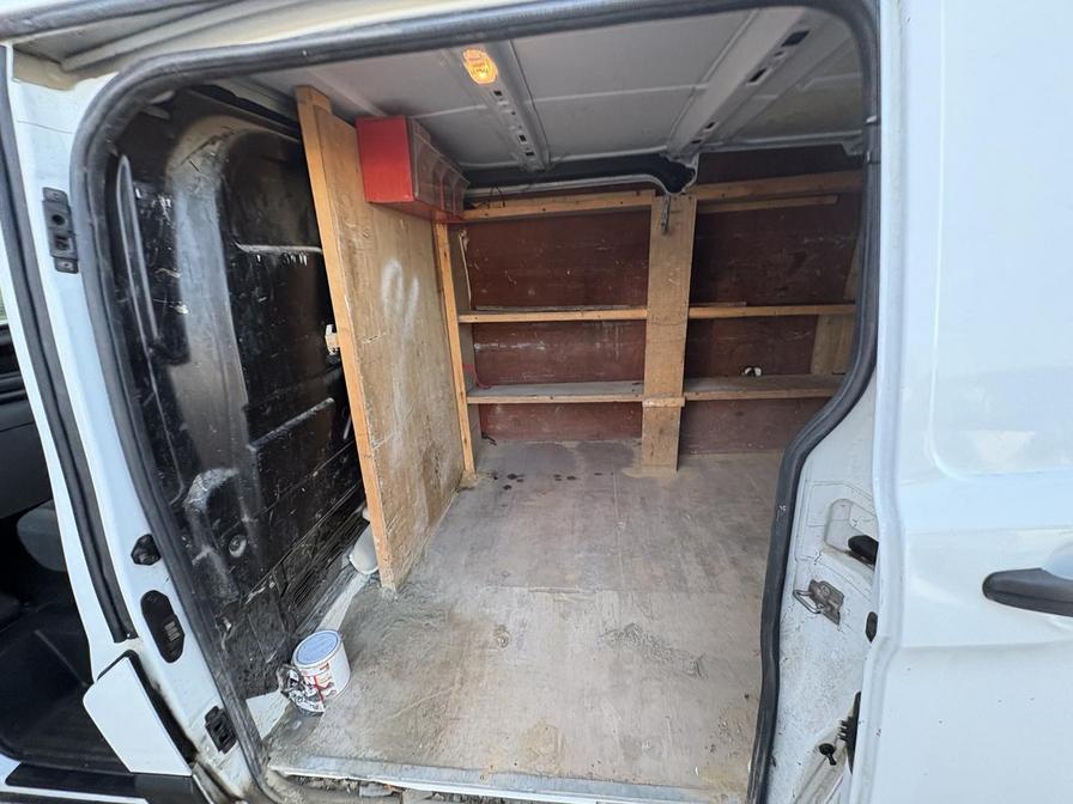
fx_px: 434
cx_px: 536
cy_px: 402
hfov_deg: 102.1
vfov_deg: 85.7
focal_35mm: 14
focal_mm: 2.22
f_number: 2.2
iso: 250
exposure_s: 1/68
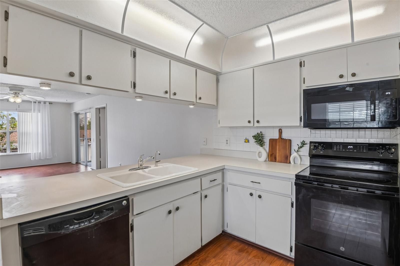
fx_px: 189
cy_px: 133
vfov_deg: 70.4
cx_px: 200
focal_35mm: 17
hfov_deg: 93.3
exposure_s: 1/15
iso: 400
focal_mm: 17
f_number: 8
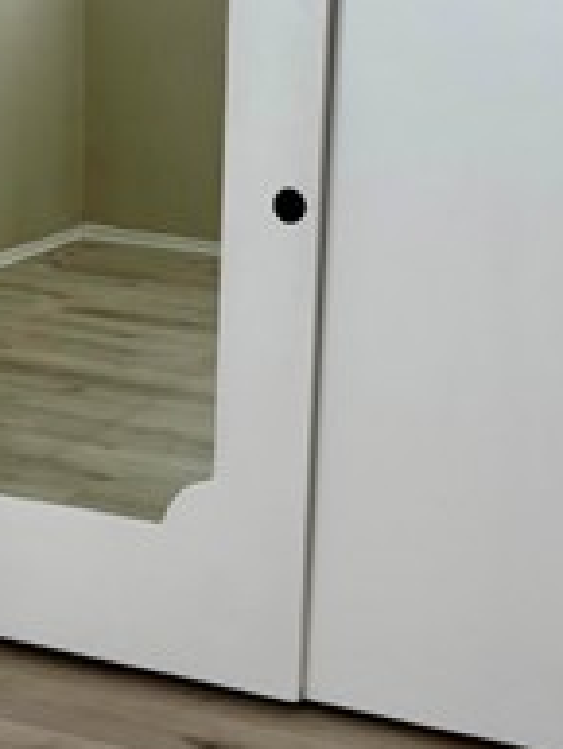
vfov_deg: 22.5
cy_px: 179
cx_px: 291
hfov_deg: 17.2
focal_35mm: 86
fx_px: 1863
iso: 125
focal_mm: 5.96
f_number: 1.6
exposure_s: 1/61
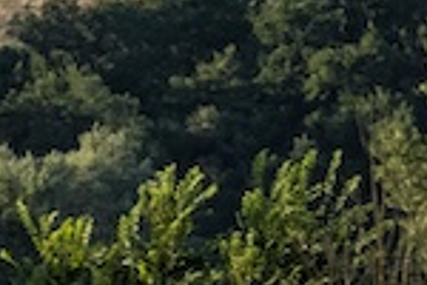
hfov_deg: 1.4
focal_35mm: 1482
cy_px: 160
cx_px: -1204
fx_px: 17577
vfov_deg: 0.9
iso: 800
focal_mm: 185
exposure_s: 1/1600
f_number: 8
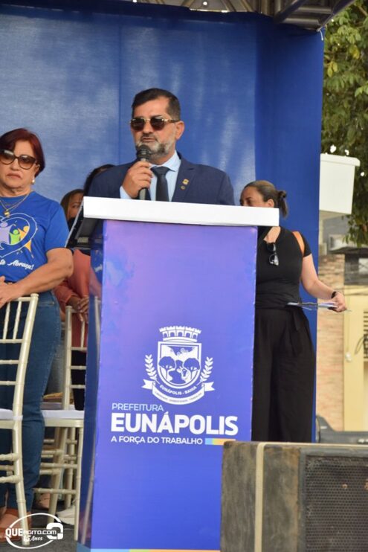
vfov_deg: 18.2
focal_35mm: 112
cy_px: 276
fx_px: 1724
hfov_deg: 12.2
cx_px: 184
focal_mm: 75
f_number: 5.3
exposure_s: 1/160
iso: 800
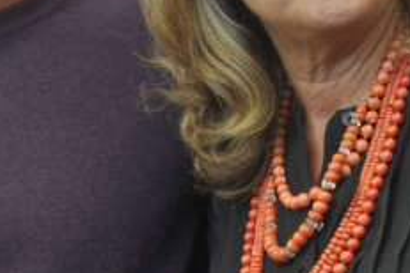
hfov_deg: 7.9
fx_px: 2961
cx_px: 101
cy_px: -58
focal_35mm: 260
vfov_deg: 5.3
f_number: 4.5
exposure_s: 1/320
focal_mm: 100
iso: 400
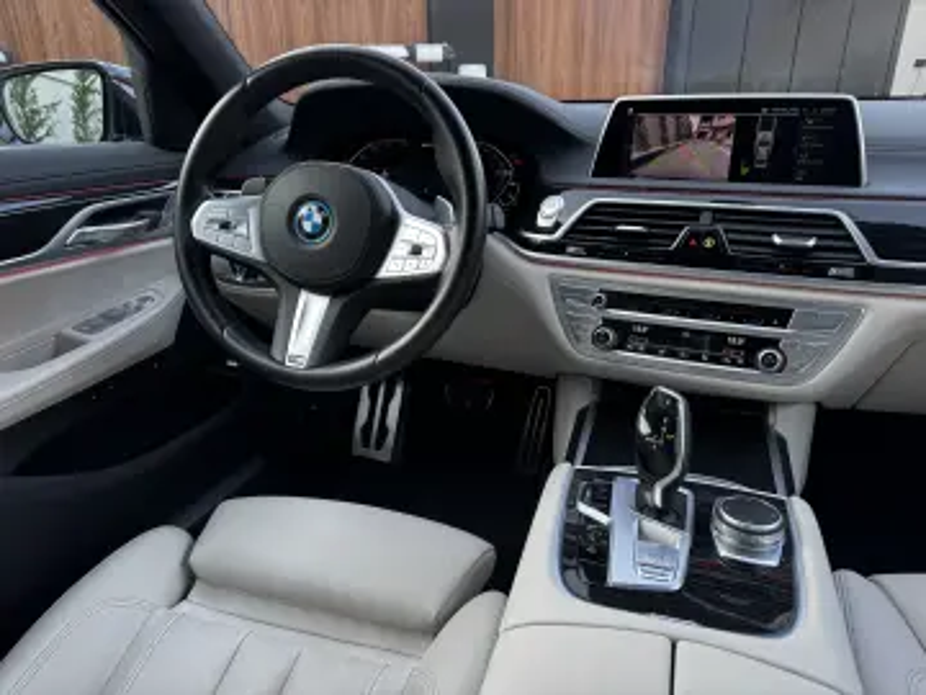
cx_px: 463
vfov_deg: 56.8
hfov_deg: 71.6
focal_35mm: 24
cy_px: 348
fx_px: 642
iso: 200
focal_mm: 6.76
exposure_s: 1/121
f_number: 1.78
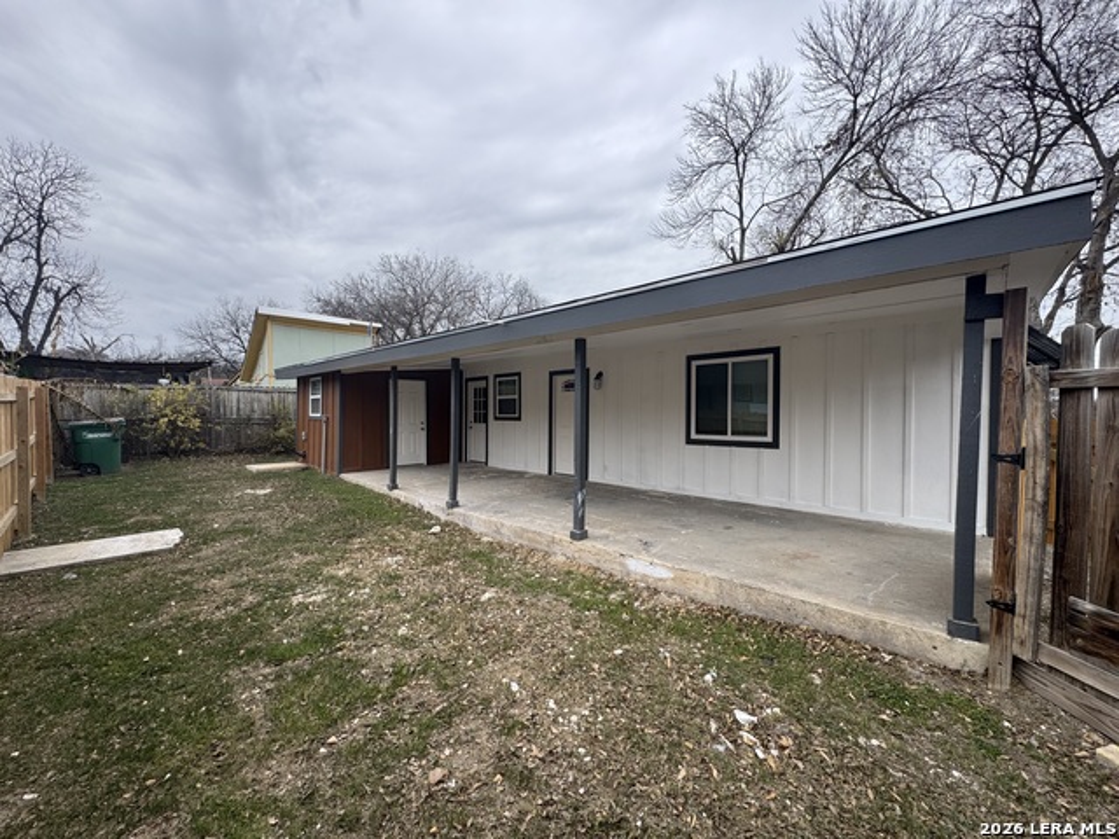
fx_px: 453
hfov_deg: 102.1
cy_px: 420
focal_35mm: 14
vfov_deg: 85.7
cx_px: 560
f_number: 2.2
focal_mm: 2.22
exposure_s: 1/693
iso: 40
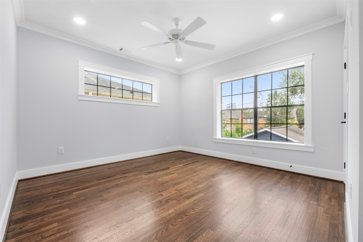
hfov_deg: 100.4
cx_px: 182
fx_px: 151
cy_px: 121
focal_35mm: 15
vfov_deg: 77.3
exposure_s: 2.5
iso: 250
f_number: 9
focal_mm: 15
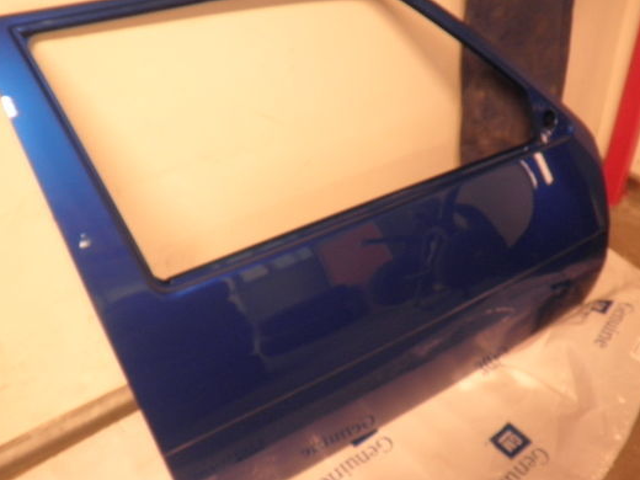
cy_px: 245
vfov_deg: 44.2
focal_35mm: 32
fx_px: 592
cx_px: 353
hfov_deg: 56.7
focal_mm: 4.65
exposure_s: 1/10
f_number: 2.6
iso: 160
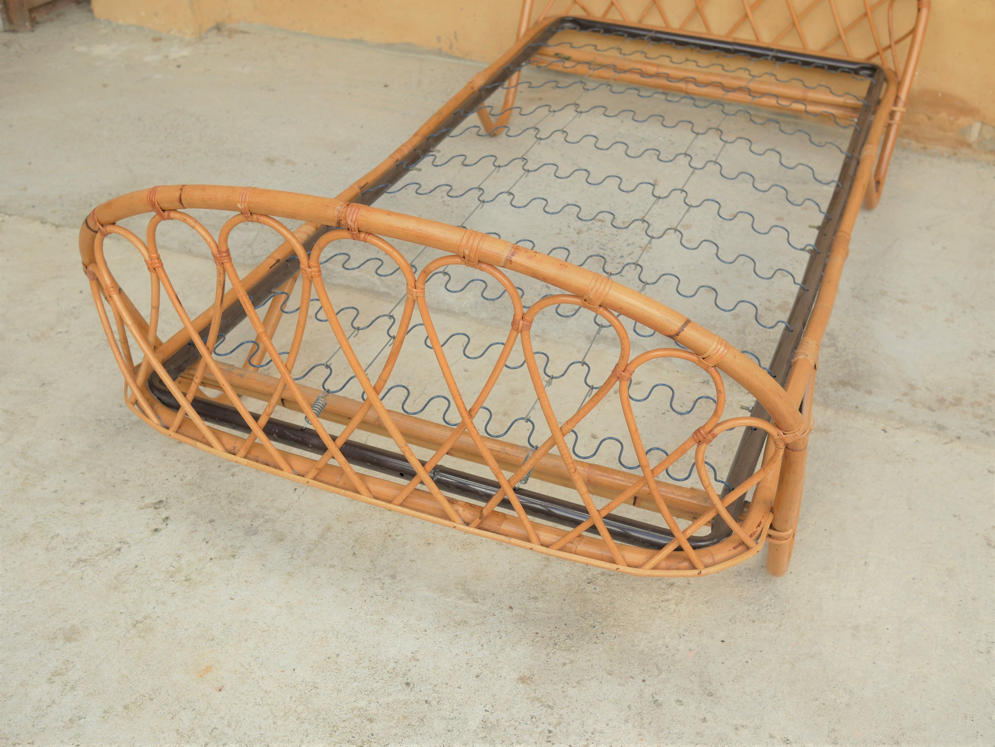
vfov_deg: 36.0
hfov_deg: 46.8
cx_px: 498
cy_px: 374
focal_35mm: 40
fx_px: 1150
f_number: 3.5
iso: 200
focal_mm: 20
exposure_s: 1/500
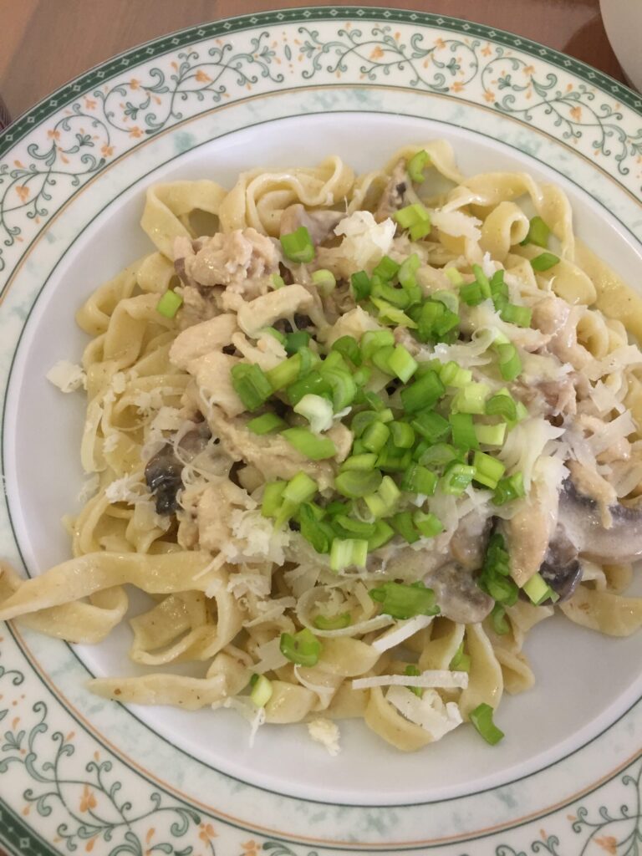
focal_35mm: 29
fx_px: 717
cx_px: 321
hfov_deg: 48.2
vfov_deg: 61.7
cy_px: 428
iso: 160
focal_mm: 4.15
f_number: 2.2
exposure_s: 1/33
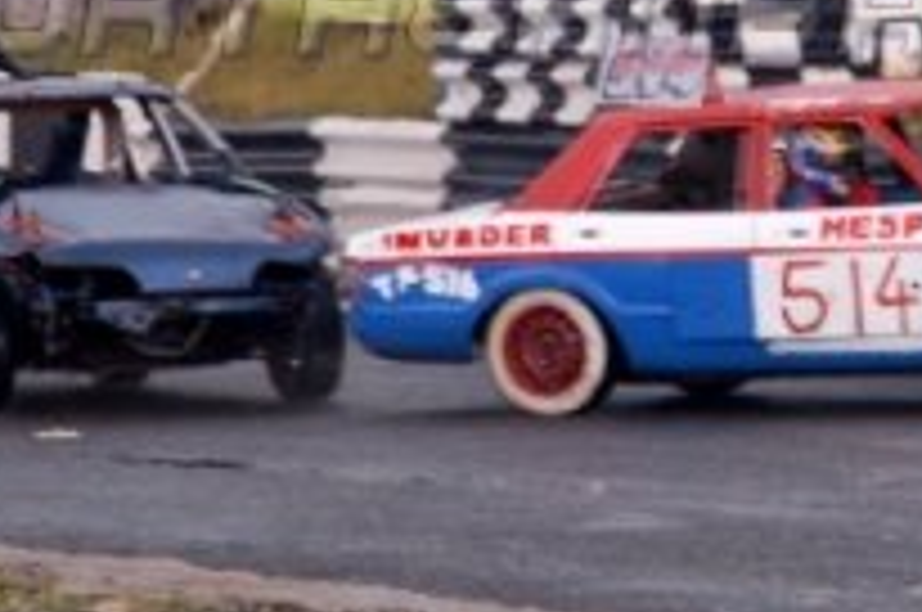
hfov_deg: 5.6
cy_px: 22
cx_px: 760
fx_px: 9359
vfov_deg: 3.7
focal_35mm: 366
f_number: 5.6
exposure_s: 1/500
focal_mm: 78
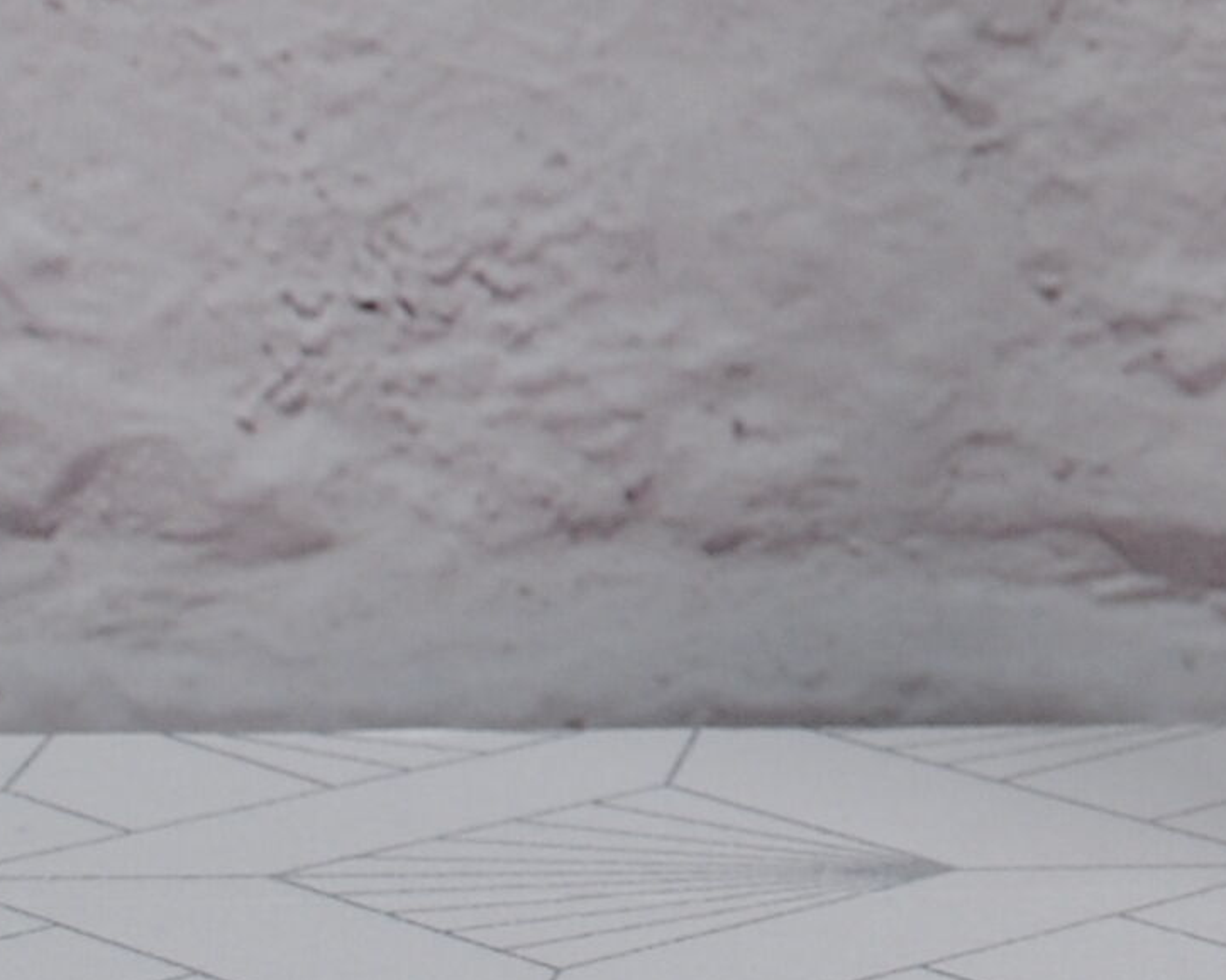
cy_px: -542
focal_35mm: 181
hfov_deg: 10.1
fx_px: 6567
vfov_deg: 8.3
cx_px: 2169
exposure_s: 1/125
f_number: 5.6
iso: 140
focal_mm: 24
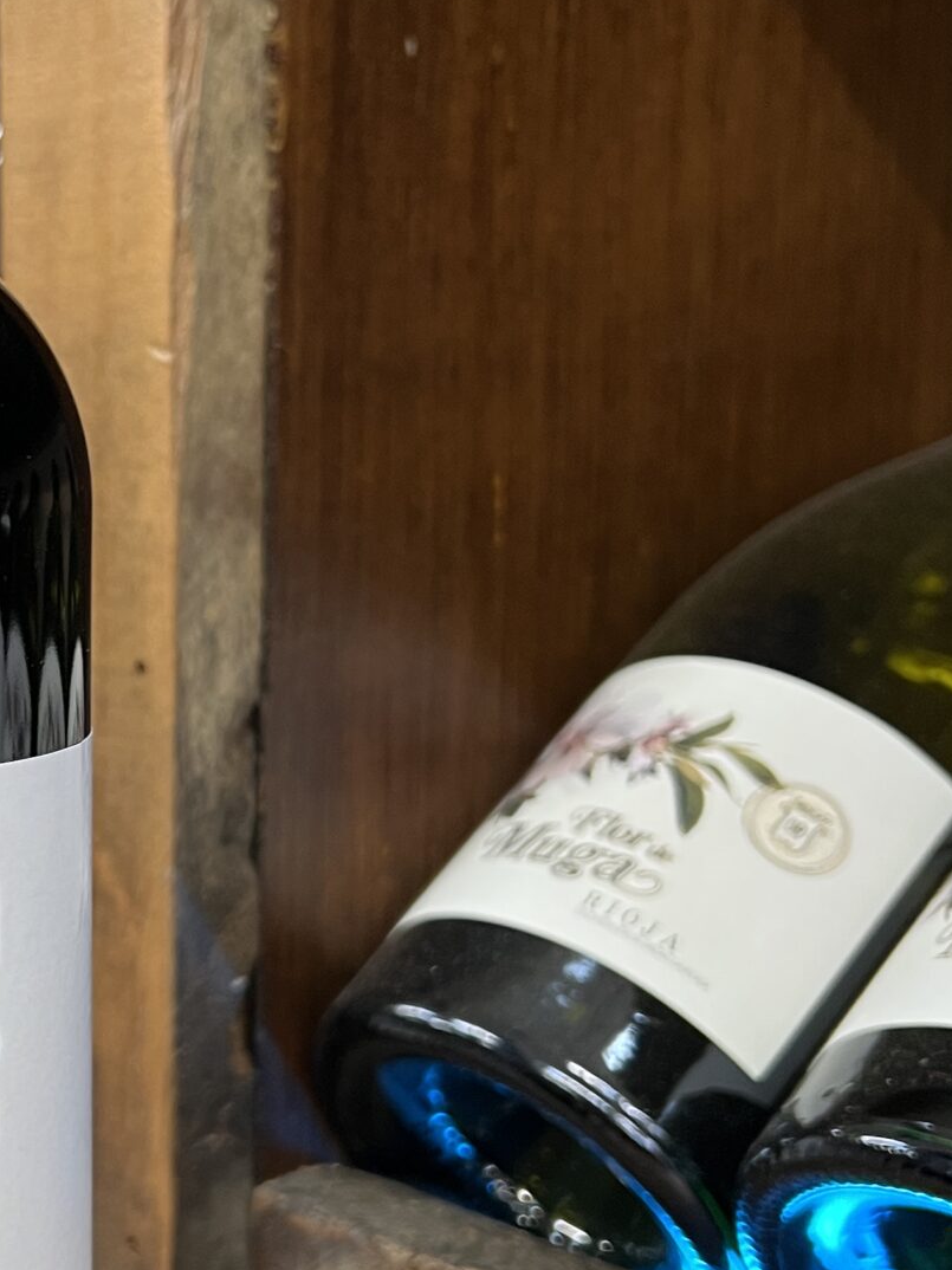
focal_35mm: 62
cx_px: -134
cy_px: 780
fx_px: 2274
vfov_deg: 31.1
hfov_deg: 22.2
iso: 125
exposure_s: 1/50
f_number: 1.5
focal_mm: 5.7
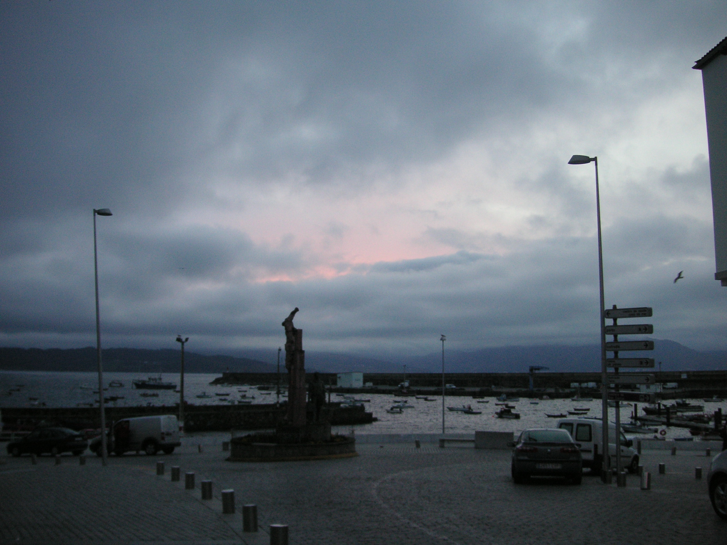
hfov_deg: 50.1
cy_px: 272
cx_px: 364
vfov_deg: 38.7
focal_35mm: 37
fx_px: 777
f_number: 2.8
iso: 80
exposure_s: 1/45
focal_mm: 6.1
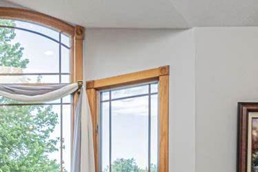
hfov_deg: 34.4
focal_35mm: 51
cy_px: 182
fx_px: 366
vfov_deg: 24.9
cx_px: -16
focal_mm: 10
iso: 560
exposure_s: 1/60
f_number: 13
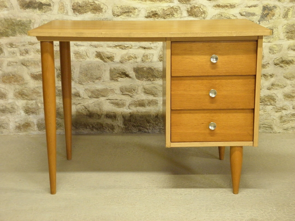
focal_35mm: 59
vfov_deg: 24.8
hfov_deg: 32.7
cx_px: 148
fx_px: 503
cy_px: 110
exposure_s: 1/8
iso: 400
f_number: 4.1
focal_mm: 10.6
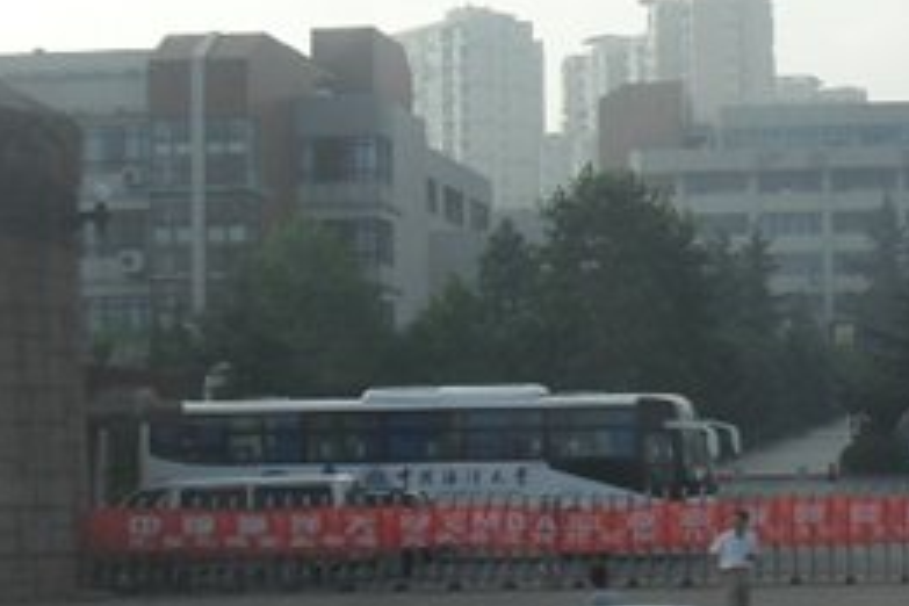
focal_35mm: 107
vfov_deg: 12.8
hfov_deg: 18.1
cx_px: 1097
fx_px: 2702
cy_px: 407
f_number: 8.4
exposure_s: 1/125
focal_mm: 6.3
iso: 100
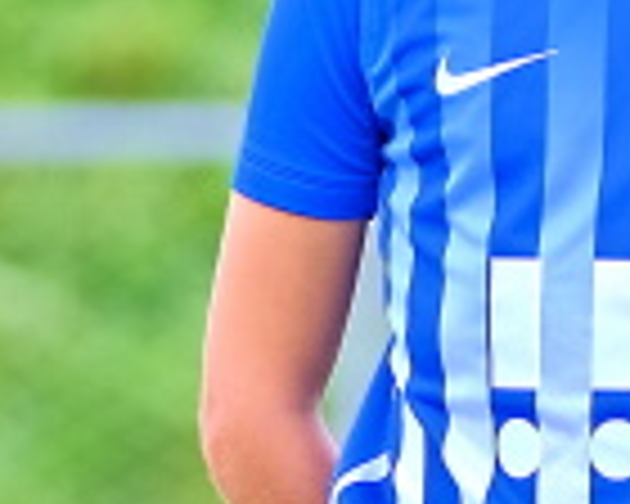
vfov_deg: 1.7
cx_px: 601
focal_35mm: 909
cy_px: 776
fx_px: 16949
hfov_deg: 2.1
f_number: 2.8
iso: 320
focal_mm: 129.2
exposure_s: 1/240
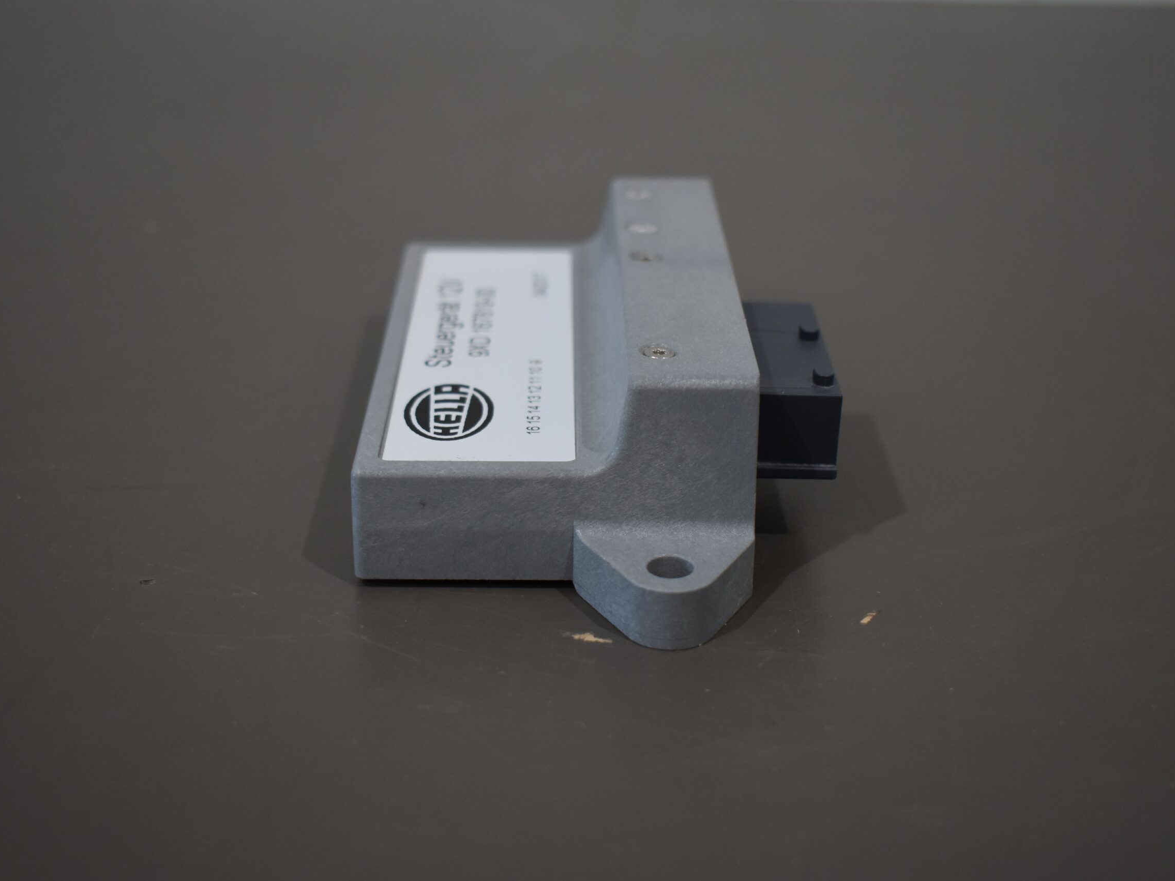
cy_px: 441
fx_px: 1765
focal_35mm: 52
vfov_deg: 28.0
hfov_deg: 36.8
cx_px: 591
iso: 560
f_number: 4.5
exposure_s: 1/250
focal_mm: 32
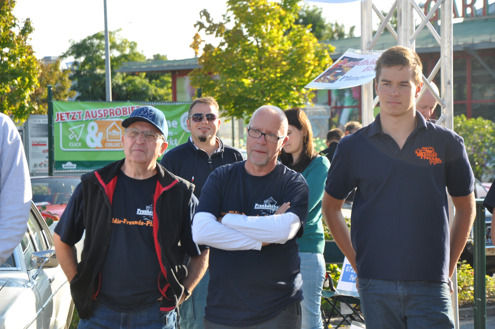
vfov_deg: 8.7
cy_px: 164
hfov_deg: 13.1
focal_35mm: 158
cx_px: 248
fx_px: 2163
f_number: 8
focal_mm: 105
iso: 250
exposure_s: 1/125
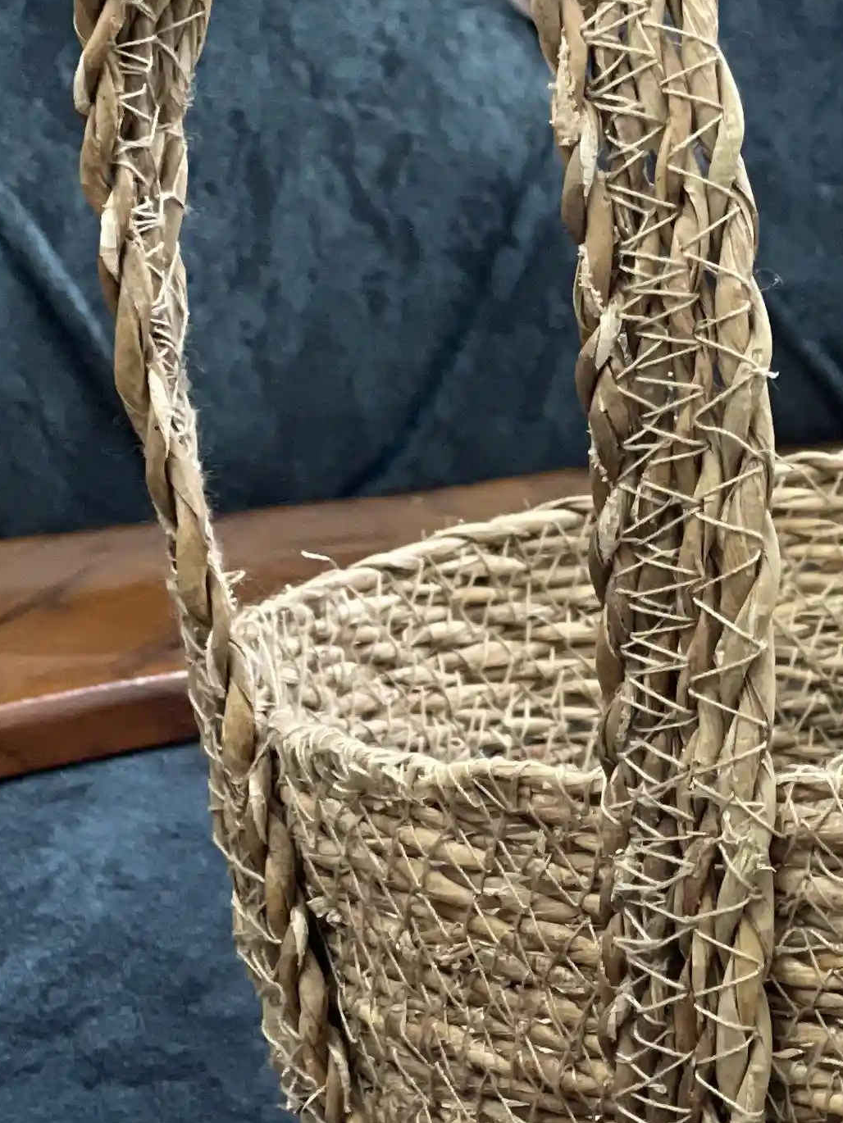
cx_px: 1116
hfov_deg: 9.5
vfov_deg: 12.9
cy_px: 739
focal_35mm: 153
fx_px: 4966
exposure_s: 1/33
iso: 160
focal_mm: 6
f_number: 2
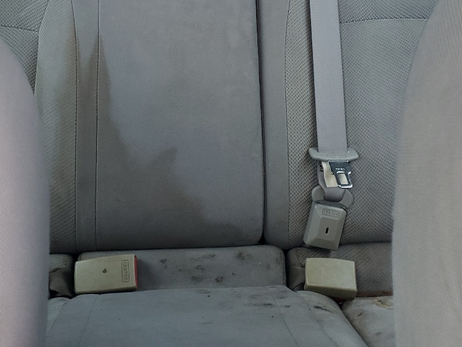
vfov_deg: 24.7
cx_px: 203
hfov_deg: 34.3
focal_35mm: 56
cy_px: -15
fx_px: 747
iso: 78
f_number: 1.5
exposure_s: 1/60.2
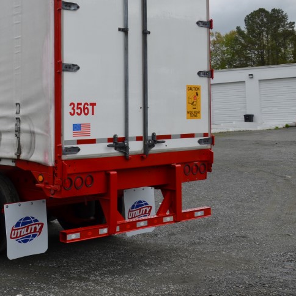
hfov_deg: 24.6
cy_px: 74
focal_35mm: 64
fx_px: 619
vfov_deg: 26.5
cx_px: -47
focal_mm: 21
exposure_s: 1/250
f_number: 8
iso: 110
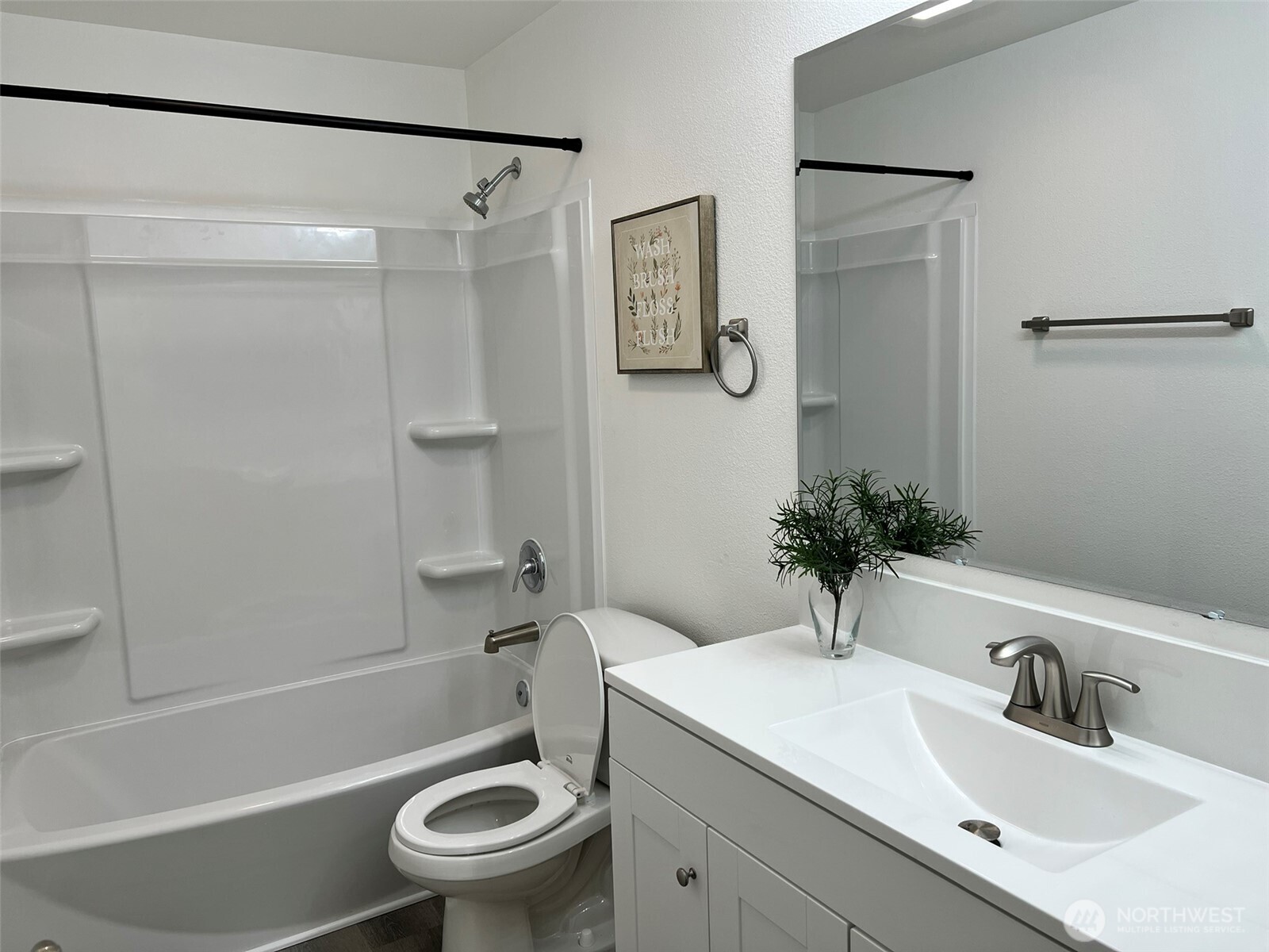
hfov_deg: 67.3
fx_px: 953
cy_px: 476
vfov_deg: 53.1
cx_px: 634
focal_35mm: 26
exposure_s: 1/224
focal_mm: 5.7
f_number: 1.5
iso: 40
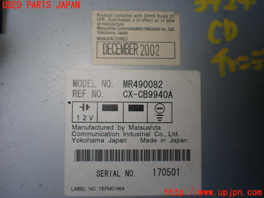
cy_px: 99
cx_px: 132
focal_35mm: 30
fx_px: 229
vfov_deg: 46.8
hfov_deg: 60.0
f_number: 2.3
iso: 100
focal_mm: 5.4
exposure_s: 1/200
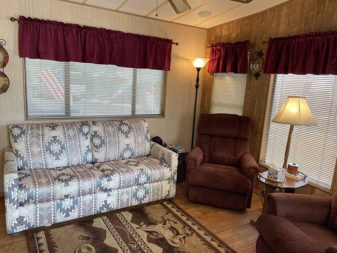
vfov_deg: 53.1
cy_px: 126
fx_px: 253
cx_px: 168
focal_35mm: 26
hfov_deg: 67.3
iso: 100
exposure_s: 1/120
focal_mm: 4.2
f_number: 1.6
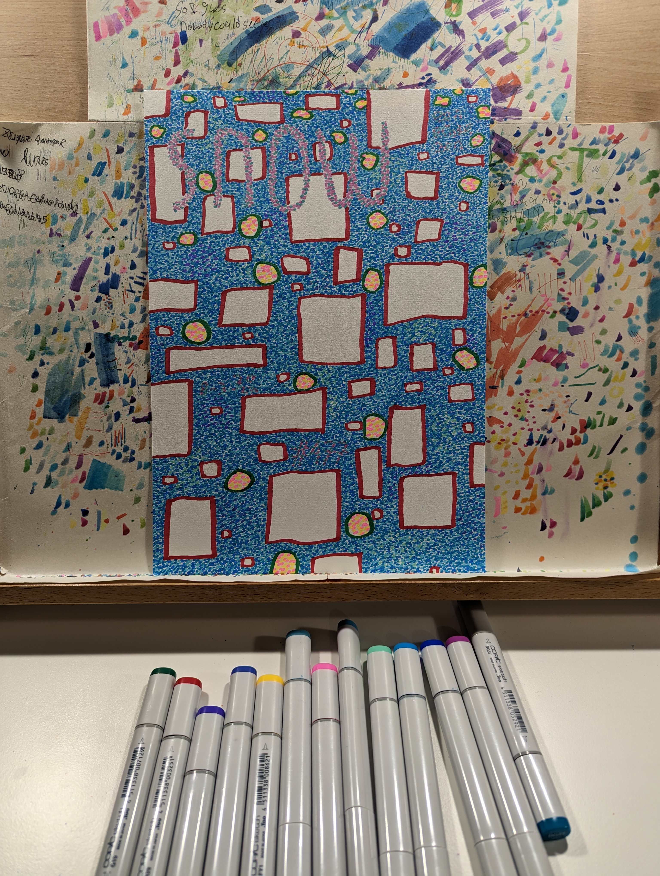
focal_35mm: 24
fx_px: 609
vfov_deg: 71.5
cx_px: 330
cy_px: 438
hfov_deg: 56.9
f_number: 1.85
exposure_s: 1/48.4
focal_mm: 6.81
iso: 41
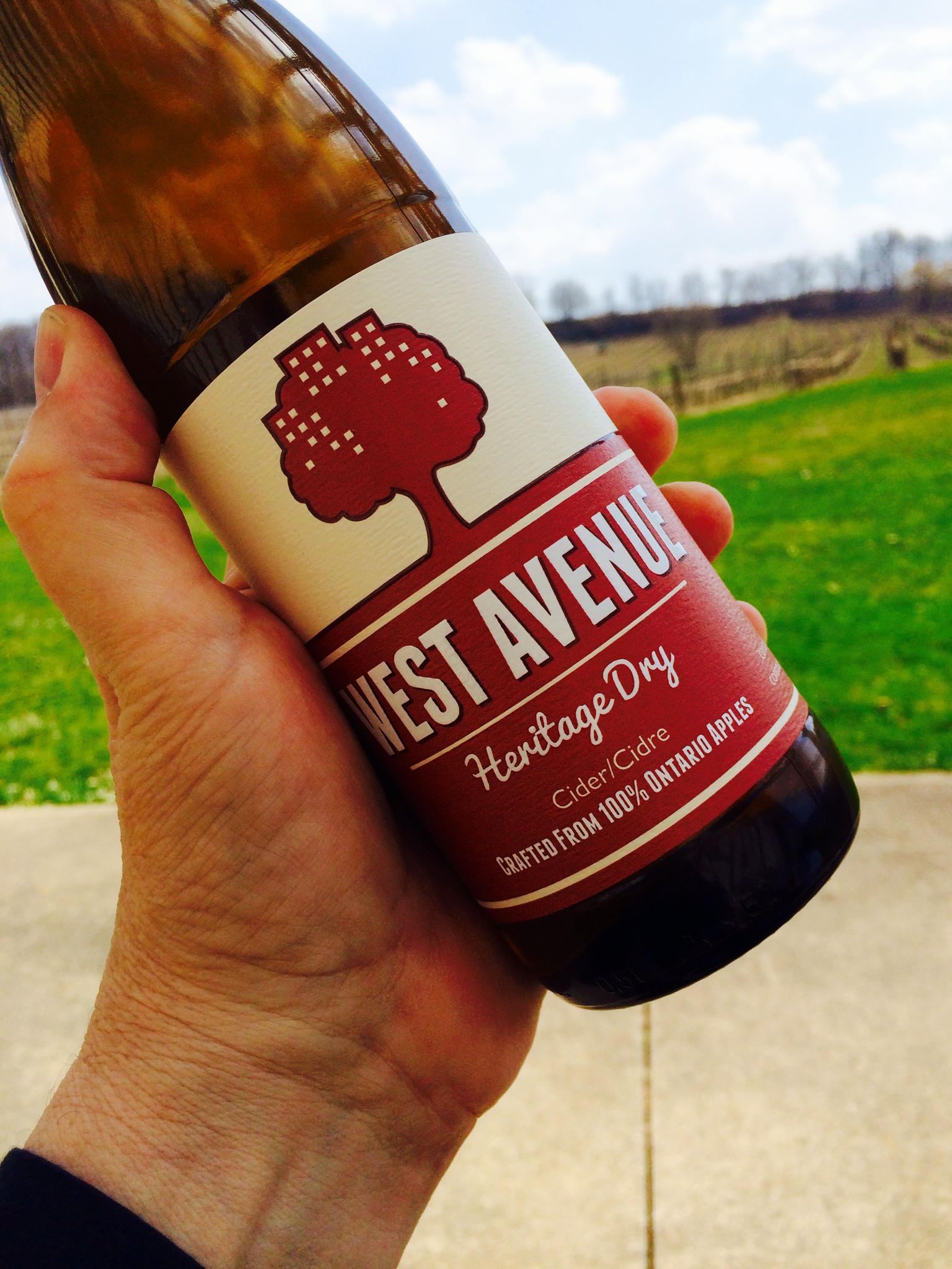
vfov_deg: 60.0
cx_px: 476
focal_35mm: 30
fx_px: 1100
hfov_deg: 46.8
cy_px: 634
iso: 32
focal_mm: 4.12
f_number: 2.2
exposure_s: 1/2564
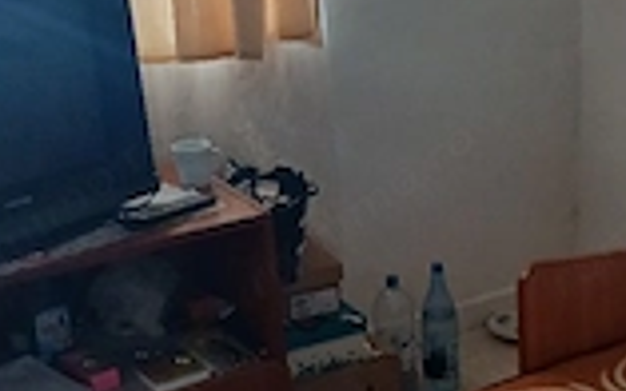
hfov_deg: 29.1
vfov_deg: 18.5
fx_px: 1194
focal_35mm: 70
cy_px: 255
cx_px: 447
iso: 250
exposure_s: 1/25.1
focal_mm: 3.98
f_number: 1.8
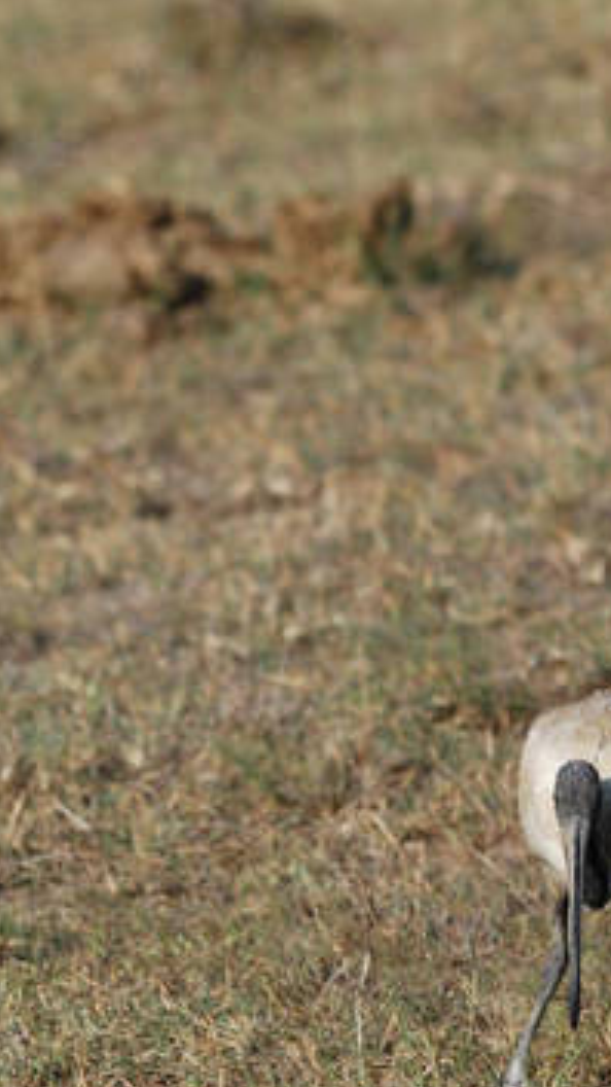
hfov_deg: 1.2
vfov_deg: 2.1
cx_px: 697
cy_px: 716
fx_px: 29695
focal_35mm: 1031
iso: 100
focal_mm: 330
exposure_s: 1/400
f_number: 5.6
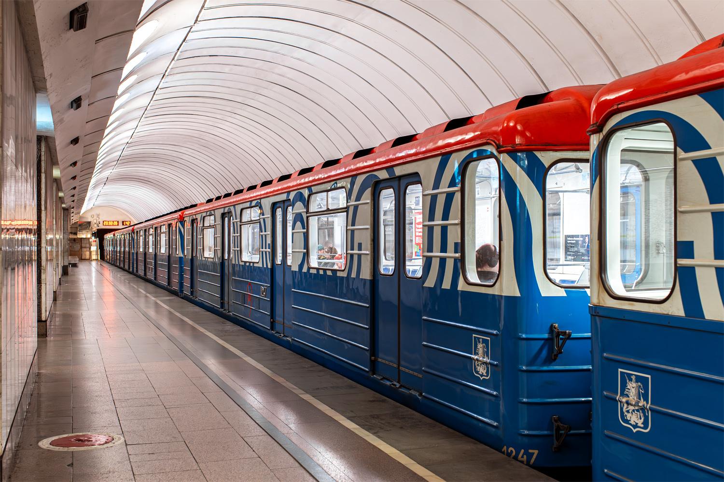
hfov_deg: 54.5
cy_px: 241
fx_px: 703
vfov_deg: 37.8
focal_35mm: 35
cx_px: 362
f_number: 4.5
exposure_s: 1/15
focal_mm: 35
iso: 1600
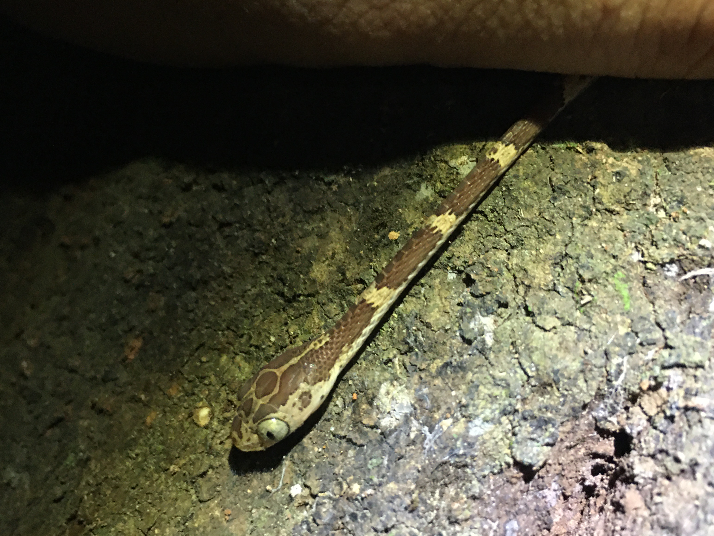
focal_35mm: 38
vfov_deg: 37.7
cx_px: 375
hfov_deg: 49.0
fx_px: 784
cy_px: 298
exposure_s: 1/15
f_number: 2.2
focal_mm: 4.15
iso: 80
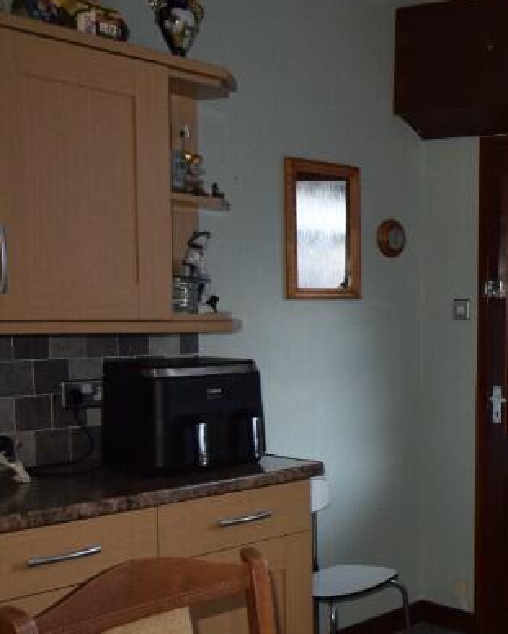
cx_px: 676
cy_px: 408
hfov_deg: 24.9
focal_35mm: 52
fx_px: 976
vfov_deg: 35.7
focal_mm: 14
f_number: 4.5
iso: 800
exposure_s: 1/80
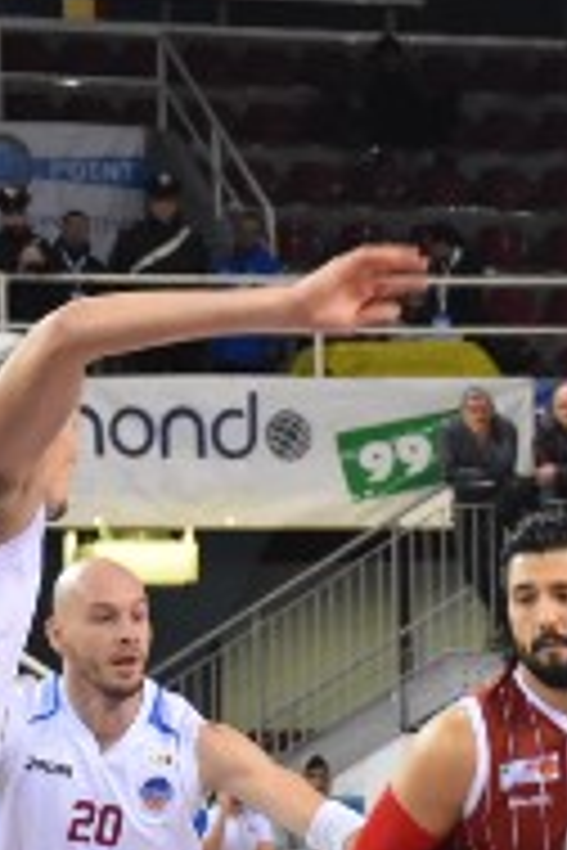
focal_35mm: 264
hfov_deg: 5.2
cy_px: 816
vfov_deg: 7.8
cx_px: 500
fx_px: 6237
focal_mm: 52
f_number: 4.8
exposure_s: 1/200
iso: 3200
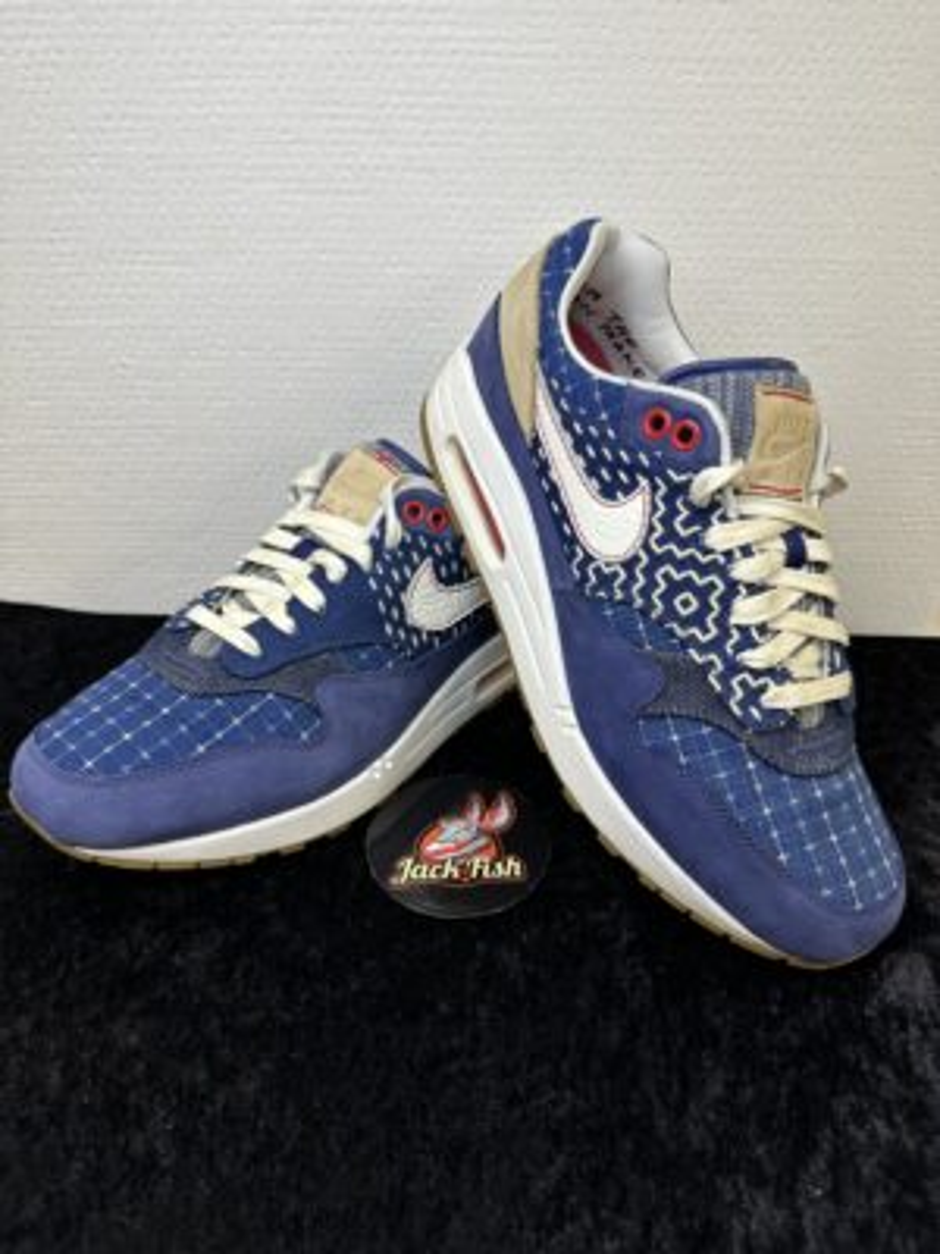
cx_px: 470
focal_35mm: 24
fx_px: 869
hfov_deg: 56.8
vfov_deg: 71.6
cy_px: 627
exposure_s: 1/100
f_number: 1.78
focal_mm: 6.86
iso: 80
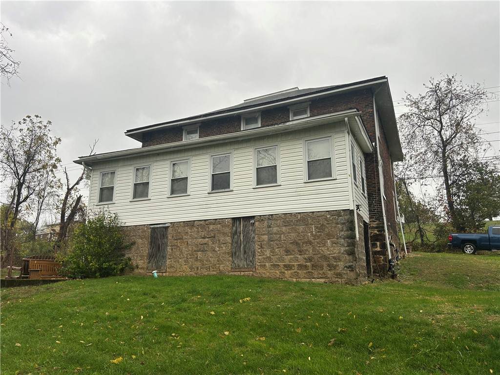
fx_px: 376
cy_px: 188
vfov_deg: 53.1
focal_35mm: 26
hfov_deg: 67.3
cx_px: 250
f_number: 1.5
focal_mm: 5.7
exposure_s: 1/458
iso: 50
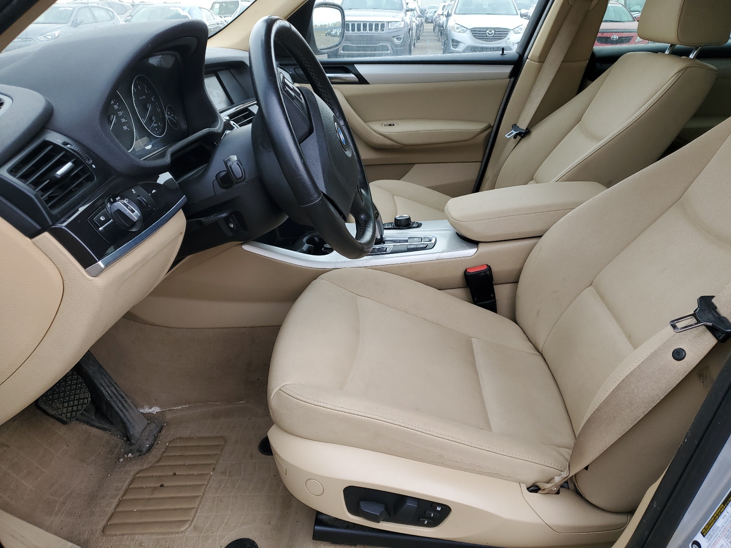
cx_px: 366
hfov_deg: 67.3
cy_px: 274
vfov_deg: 53.1
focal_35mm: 26
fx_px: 549
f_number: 1.5
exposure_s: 1/185
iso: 50
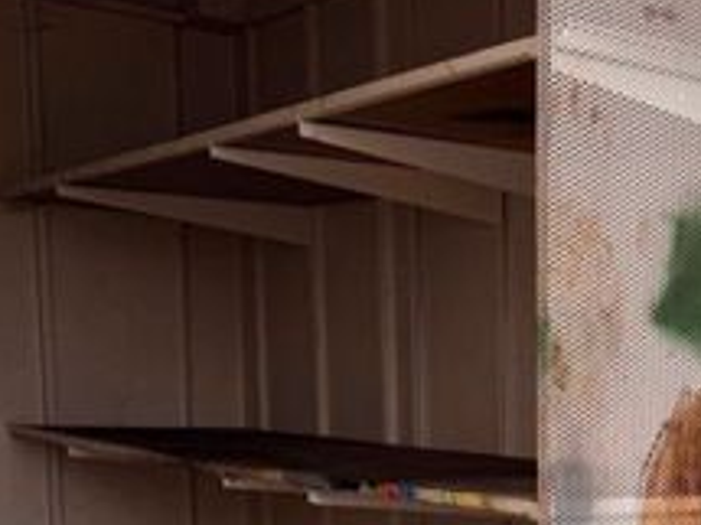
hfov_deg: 26.2
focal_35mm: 67
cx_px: 812
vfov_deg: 20.4
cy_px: 639
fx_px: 1356
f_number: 1.78
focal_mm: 6.76
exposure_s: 1/132
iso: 50
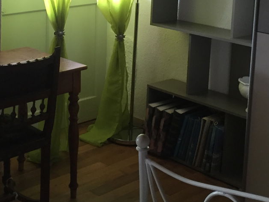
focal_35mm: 74
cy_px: 5
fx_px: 575
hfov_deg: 26.3
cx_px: 130
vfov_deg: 19.4
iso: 160
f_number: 2.2
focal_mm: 4.15
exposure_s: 1/33
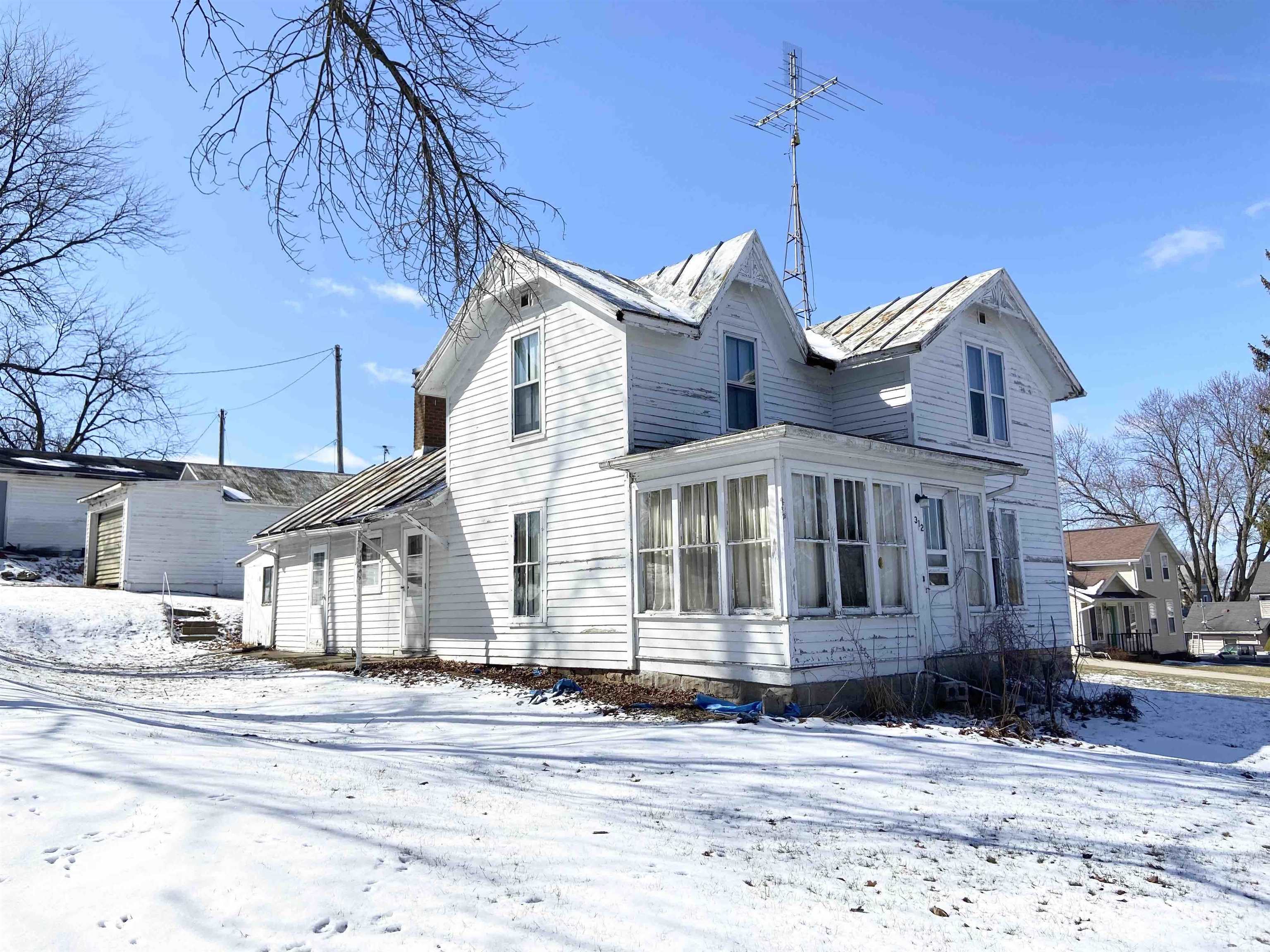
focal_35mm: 26
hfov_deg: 67.3
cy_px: 476
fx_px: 954
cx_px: 635
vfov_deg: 53.1
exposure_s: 1/2358
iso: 32
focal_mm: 4.25
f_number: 1.8
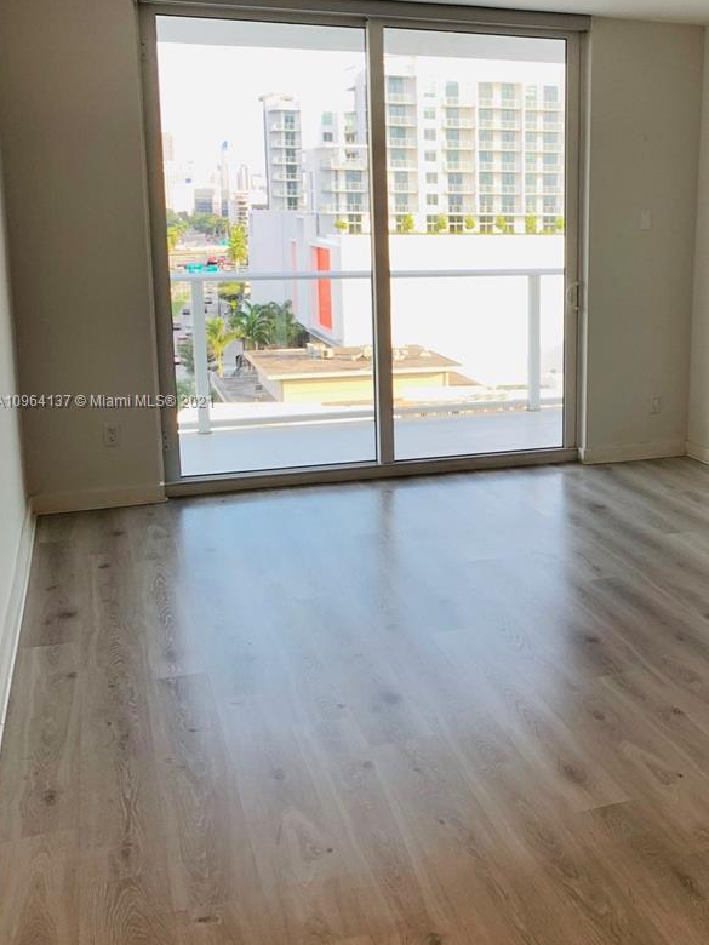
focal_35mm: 40
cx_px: 537
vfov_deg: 46.7
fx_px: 1092
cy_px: 402
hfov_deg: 35.1
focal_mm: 4.25
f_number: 1.8
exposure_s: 1/120
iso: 40
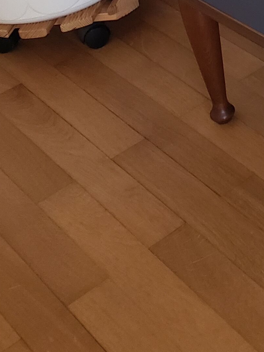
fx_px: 986
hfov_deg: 13.5
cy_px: -192
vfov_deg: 17.9
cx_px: 488
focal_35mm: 97
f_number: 1.5
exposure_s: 1/49
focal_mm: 4.3
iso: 250
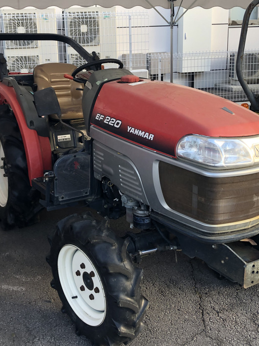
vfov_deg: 46.6
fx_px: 399
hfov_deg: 35.8
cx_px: 105
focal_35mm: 40
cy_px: 140
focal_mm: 4
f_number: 1.8
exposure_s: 1/120
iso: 25
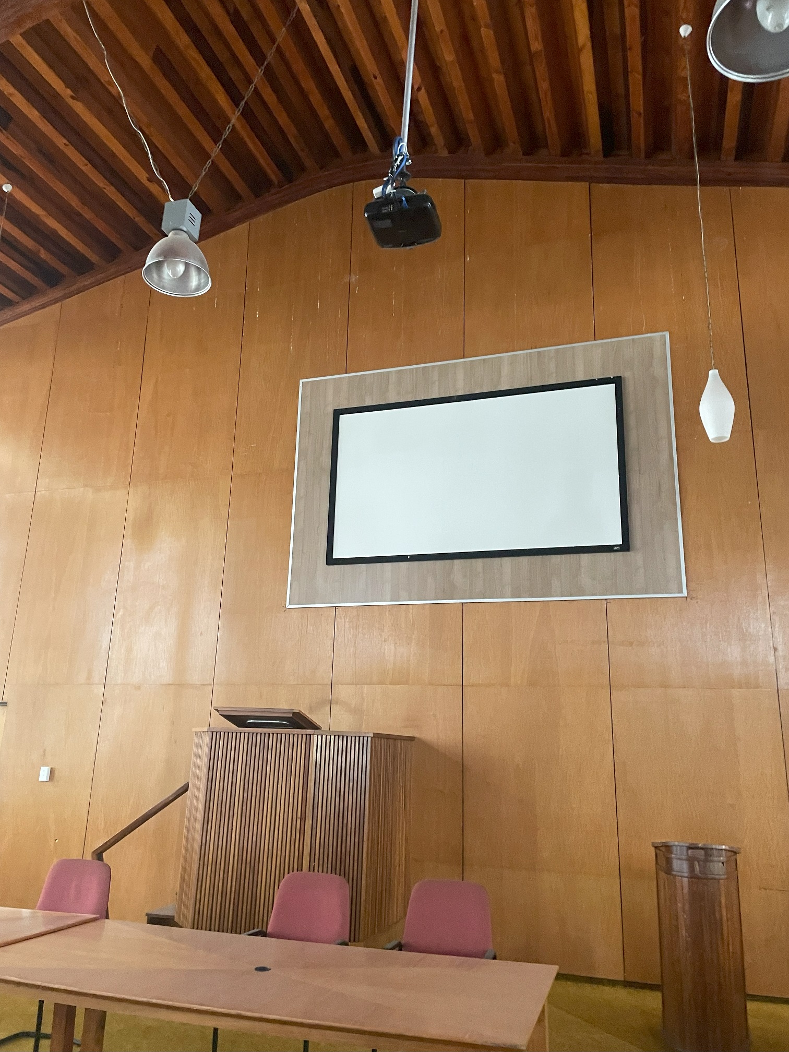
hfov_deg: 53.1
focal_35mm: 26
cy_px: 526
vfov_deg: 67.3
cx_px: 394
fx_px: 790
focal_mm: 4.2
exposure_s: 1/30
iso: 640
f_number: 1.6
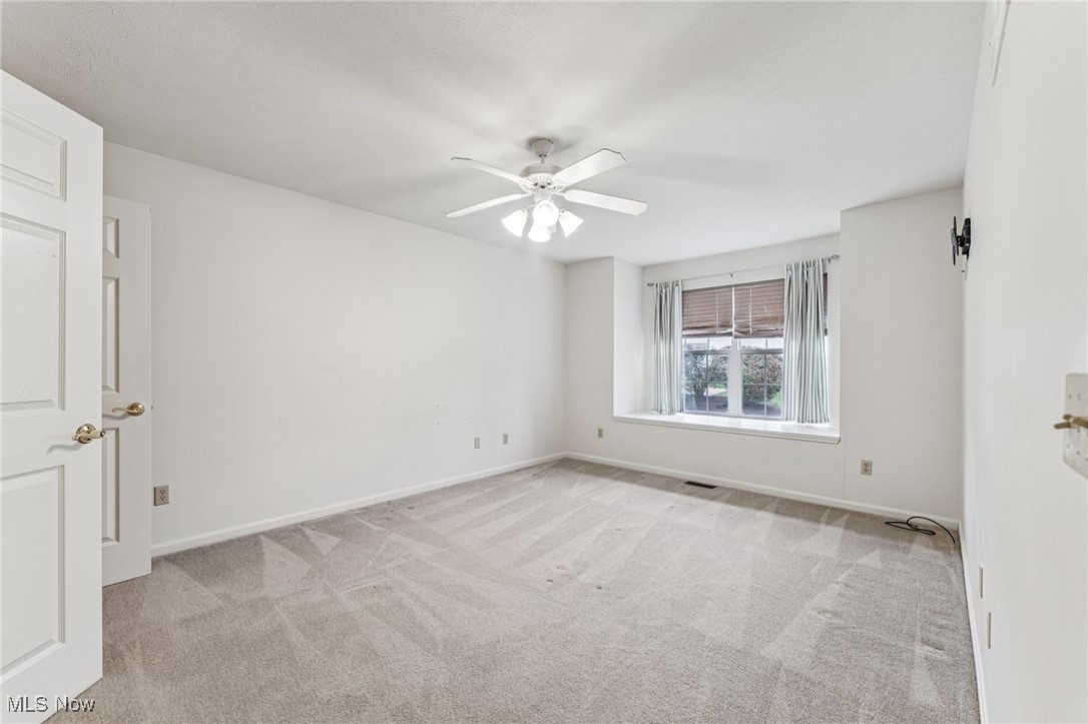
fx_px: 423
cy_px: 362
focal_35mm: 14
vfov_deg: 81.2
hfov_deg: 104.3
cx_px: 544
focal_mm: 14
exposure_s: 1/25
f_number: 5.6
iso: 200
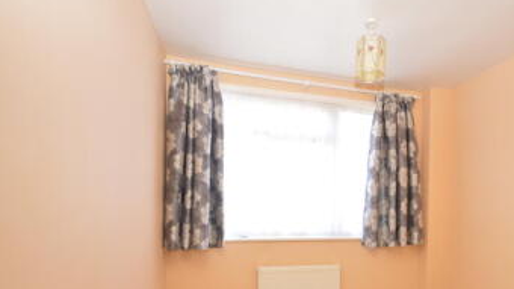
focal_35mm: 22
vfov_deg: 49.2
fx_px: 300
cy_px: 220
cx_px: 333
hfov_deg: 79.2
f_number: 4.5
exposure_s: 1/80
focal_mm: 10
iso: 400
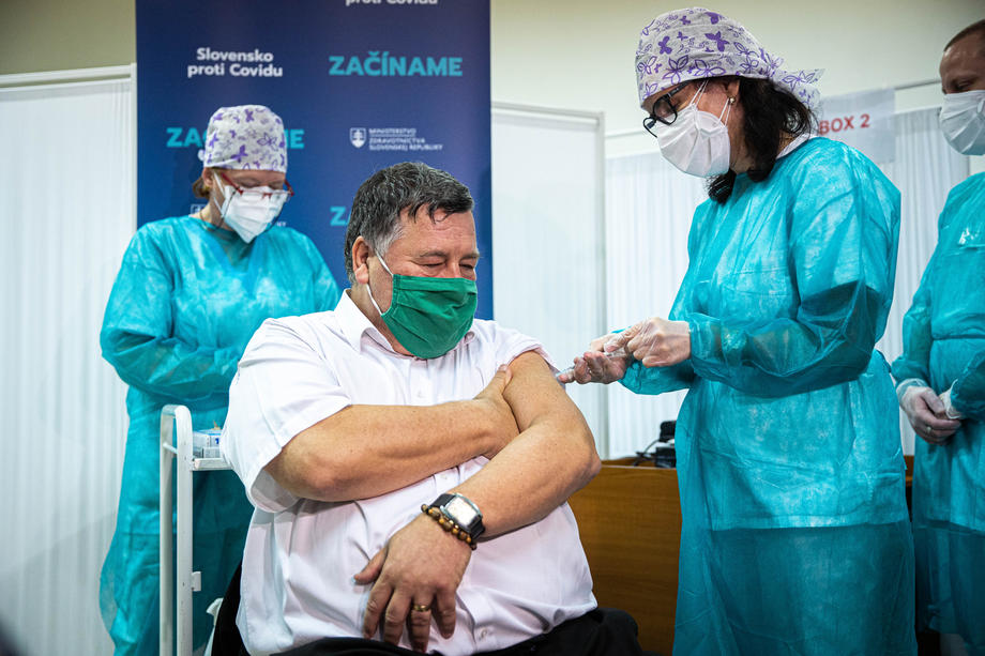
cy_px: 328
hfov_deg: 44.5
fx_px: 1204
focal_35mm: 44
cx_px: 492
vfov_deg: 30.5
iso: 2000
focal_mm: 44
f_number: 2.8
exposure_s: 1/250
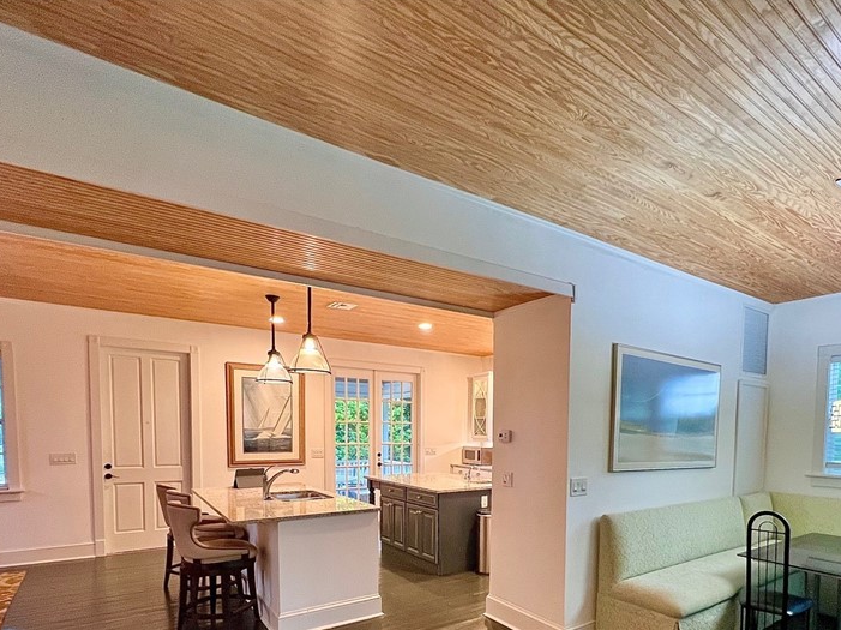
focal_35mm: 19
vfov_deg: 65.2
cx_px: 487
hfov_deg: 84.0
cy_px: 458
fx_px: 461
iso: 200
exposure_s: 1/60
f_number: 1.8
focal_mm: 1.57
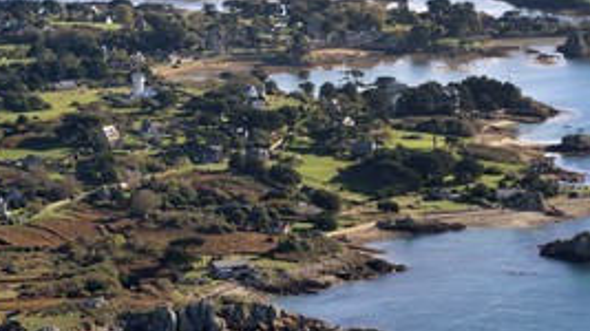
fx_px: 2706
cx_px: 347
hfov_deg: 12.4
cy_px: 146
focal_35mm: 173
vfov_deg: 7.0
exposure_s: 1/1000
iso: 800
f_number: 13
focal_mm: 105
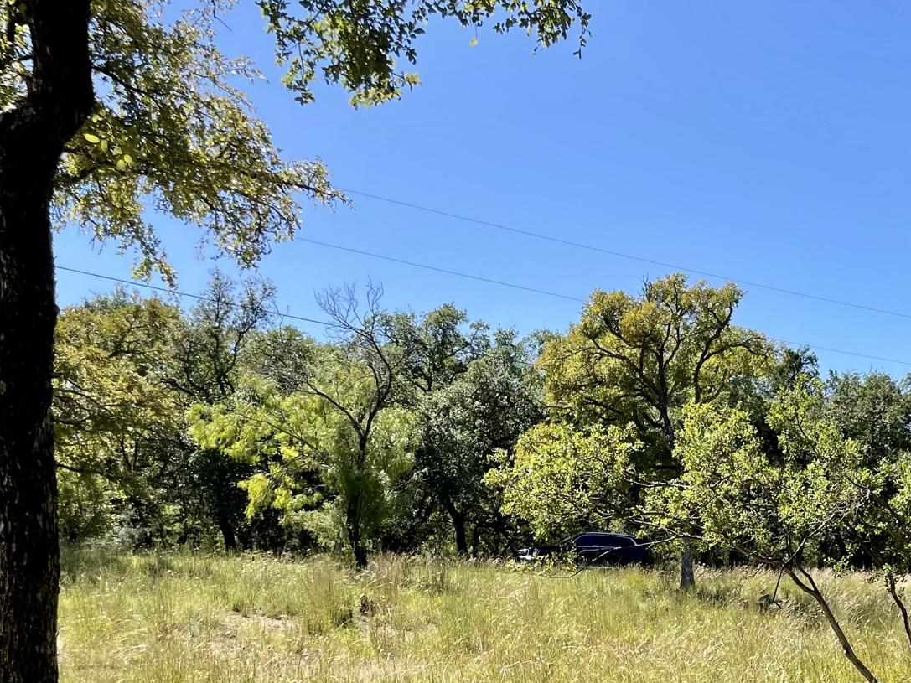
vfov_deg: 28.7
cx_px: 831
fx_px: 1289
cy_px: 597
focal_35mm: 49
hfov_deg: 36.4
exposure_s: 1/2053
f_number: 1.6
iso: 32
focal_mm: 4.2
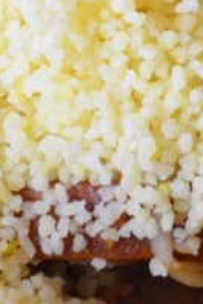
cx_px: 241
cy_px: 60
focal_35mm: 272
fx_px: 2297
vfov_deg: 7.6
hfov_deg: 5.0
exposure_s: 1/30
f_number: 5
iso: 2500
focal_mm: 35
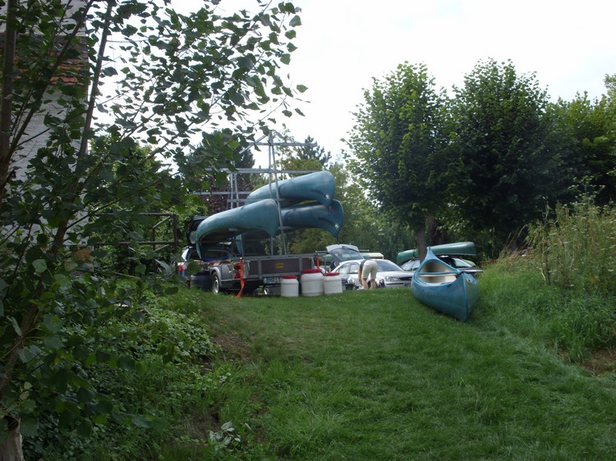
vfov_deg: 37.7
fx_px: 676
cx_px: 308
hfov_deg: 49.0
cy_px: 230
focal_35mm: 38
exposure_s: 1/209
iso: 50
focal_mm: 6.3
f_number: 4.9
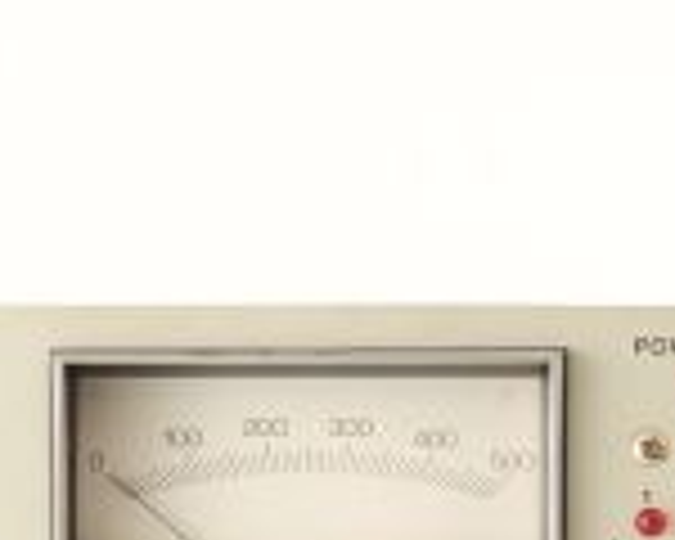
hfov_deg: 10.3
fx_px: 3736
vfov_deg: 8.1
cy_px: 830
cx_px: 513
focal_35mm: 187
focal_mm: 50
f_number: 10
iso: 1600
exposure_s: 1/160
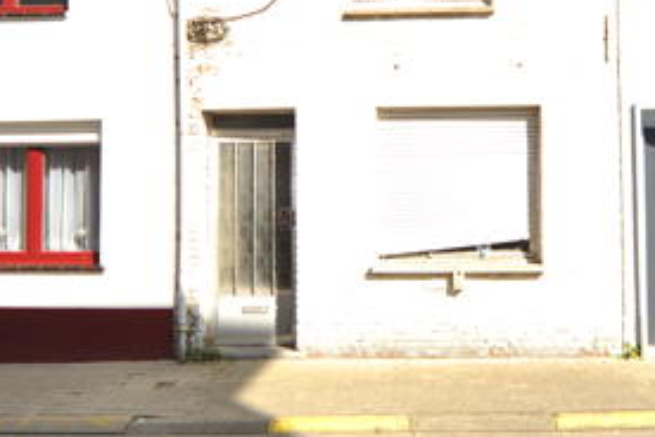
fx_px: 619
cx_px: 395
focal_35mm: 34
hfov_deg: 55.4
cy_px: 154
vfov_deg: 38.5
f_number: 5.6
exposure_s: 1/250
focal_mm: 13
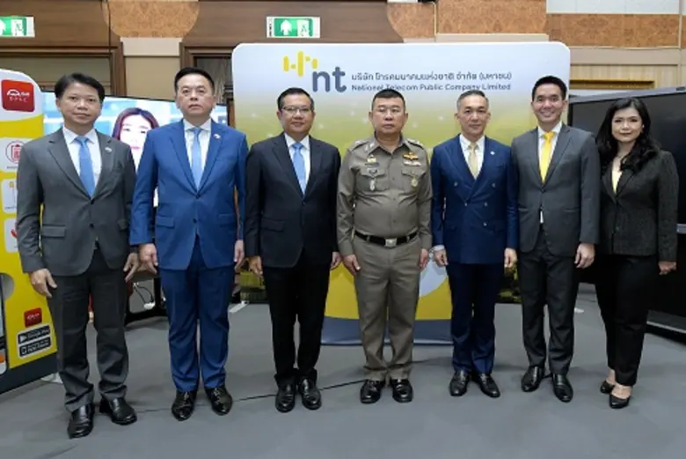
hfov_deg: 83.9
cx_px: 343
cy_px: 230
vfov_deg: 62.0
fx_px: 381
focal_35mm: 20
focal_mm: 20
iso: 5000
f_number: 4
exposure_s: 1/250
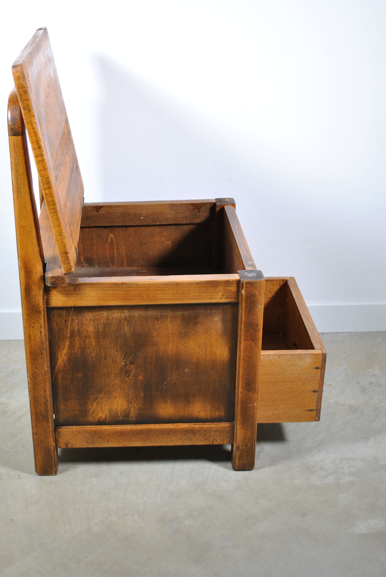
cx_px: 159
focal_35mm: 48
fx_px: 770
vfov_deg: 41.0
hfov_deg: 28.1
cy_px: 258
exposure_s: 1/40
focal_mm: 26
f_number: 4.2
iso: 200
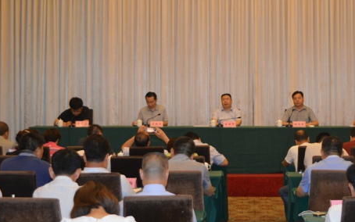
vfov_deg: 15.9
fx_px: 794
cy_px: 62
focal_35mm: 82
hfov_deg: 25.0
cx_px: 258
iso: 800
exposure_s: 1/60
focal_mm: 36
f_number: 4.8
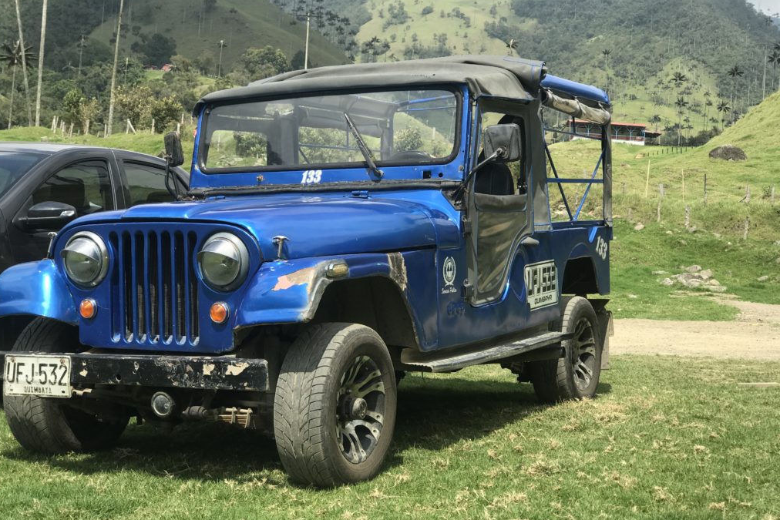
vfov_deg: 22.6
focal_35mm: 60
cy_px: 240
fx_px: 1300
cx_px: 386
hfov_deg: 33.4
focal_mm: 6.6
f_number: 2.8
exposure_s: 1/791
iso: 20
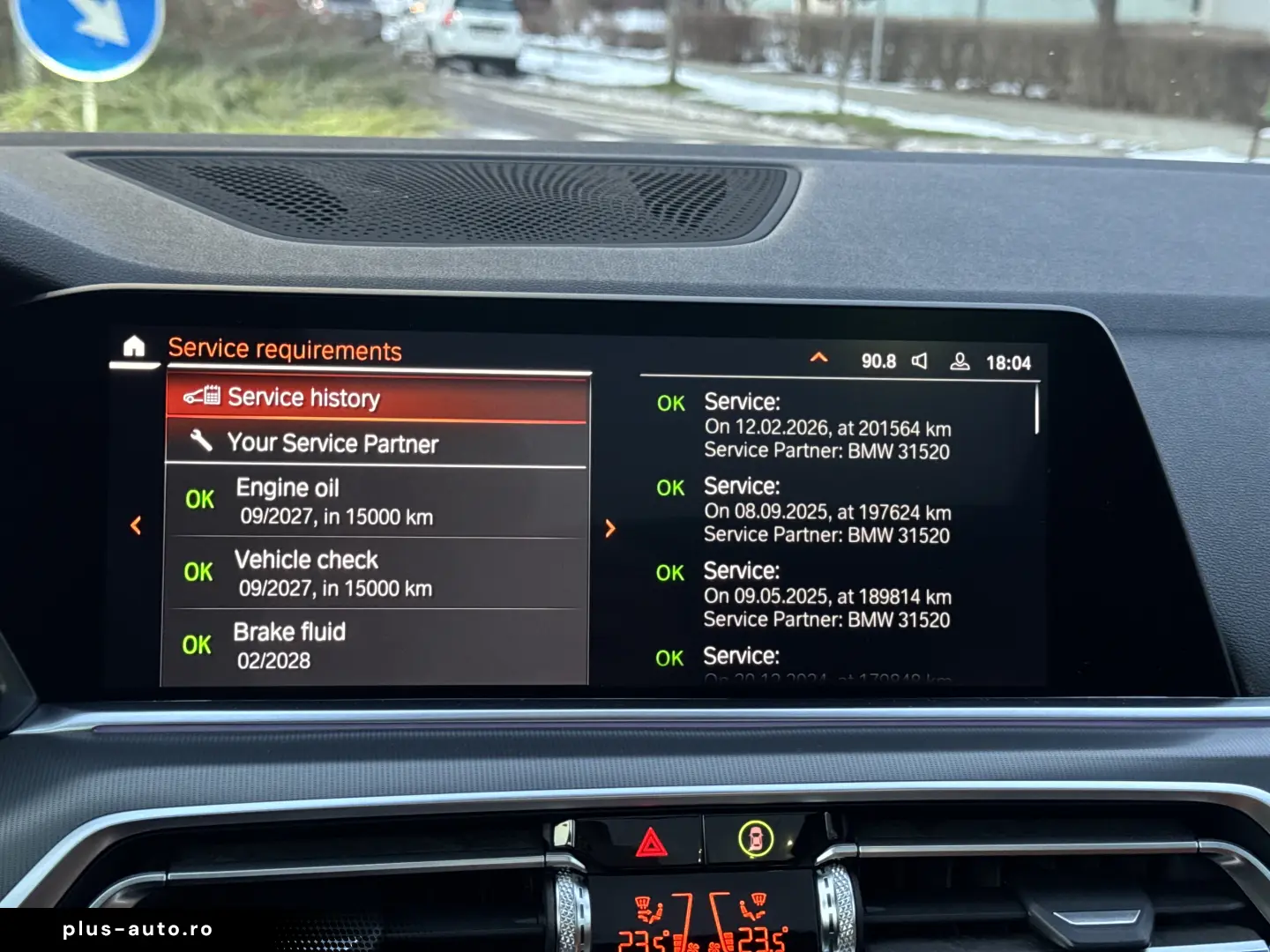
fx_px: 1761
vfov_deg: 30.3
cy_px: 476
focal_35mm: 48
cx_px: 635
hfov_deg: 39.7
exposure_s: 1/30
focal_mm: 6.76
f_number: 1.78
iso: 640
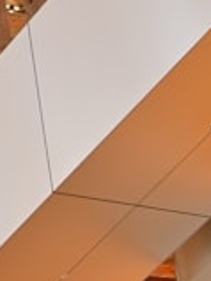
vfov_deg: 13.0
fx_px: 1200
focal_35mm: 147
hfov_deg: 9.1
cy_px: -60
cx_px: -280
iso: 800
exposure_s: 1/60
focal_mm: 30.5
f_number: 4.5
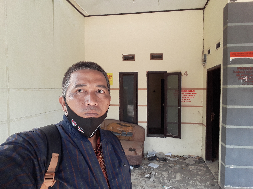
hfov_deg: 71.6
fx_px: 175
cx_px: 126
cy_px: 94
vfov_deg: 56.8
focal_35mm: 24
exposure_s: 1/141
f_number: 1.9
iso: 40
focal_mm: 2.53
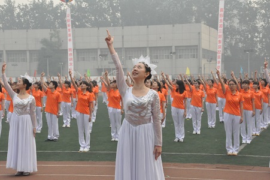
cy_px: 90
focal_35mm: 87
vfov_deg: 15.7
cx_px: 135
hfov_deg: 23.4
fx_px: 652
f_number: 11
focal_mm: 58
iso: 3200
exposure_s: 1/2000
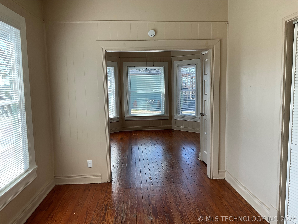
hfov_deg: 61.7
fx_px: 250
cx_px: 149
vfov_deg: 48.2
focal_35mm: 29
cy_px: 112
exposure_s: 1/122
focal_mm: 3
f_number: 1.8
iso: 25
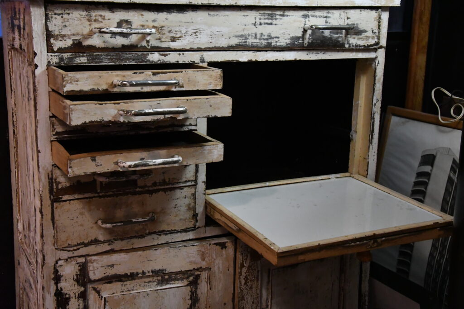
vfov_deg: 26.5
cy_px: 154
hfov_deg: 38.9
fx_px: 657
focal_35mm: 51
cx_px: 232
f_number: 10
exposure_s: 1/100
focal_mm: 34
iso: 6400
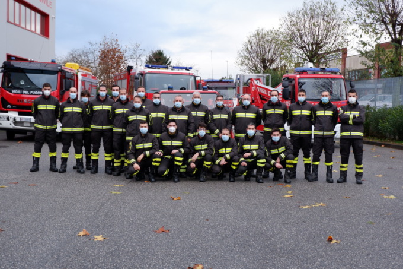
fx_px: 492
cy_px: 134
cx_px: 202
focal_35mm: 44
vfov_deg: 30.5
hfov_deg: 44.5
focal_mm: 29.6
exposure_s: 1/80
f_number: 4.5
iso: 200
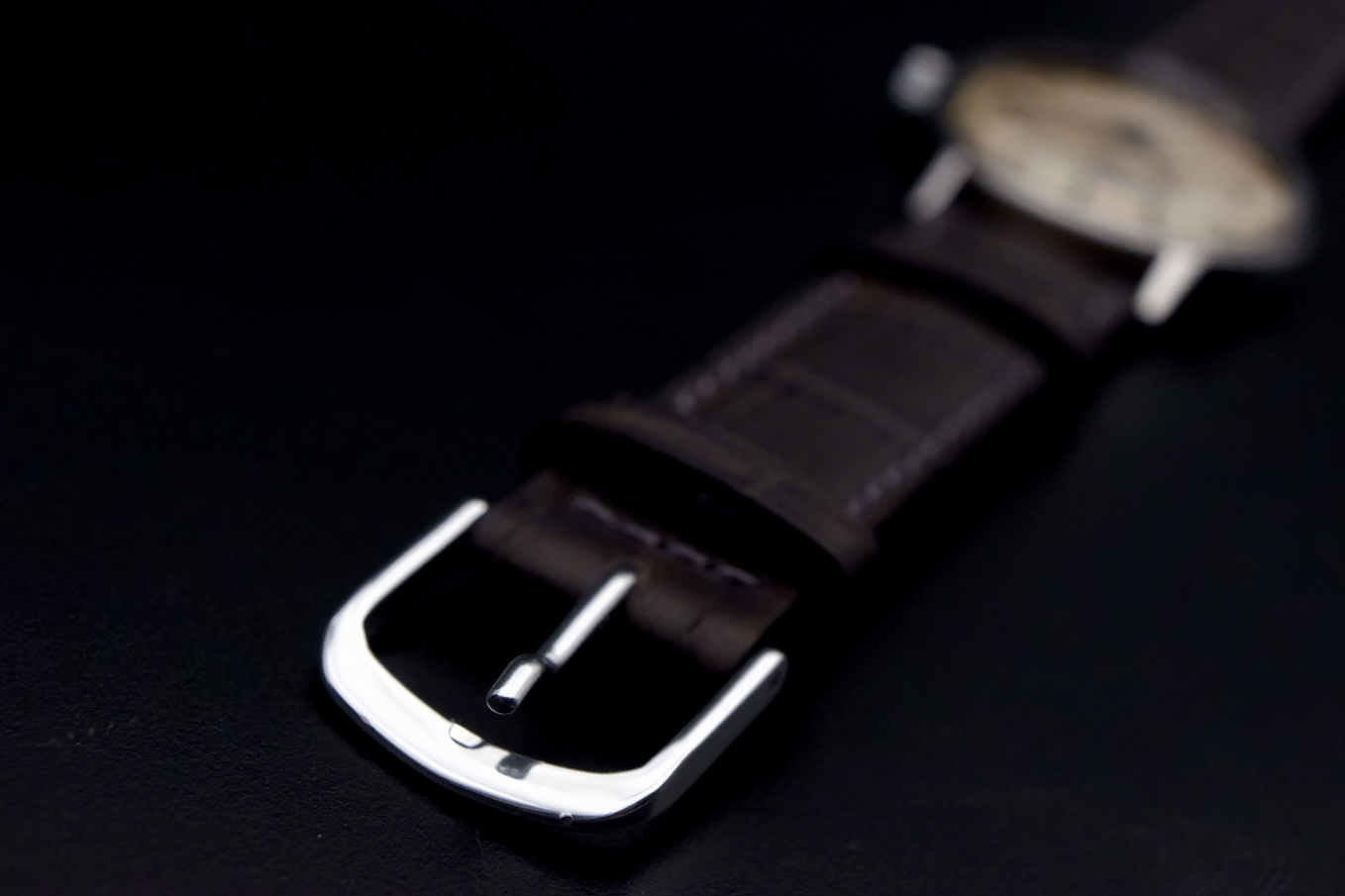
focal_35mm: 59
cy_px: 448
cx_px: 672
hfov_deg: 33.9
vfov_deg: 23.0
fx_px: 2204
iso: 6400
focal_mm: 39
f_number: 9
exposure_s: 1/4000
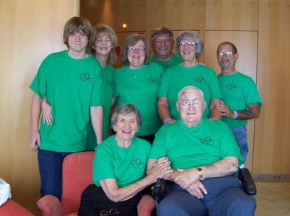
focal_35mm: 36
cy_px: 108
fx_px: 301
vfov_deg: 39.5
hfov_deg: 51.5
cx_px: 145
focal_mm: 5.85
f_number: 2.8
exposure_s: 1/30
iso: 200
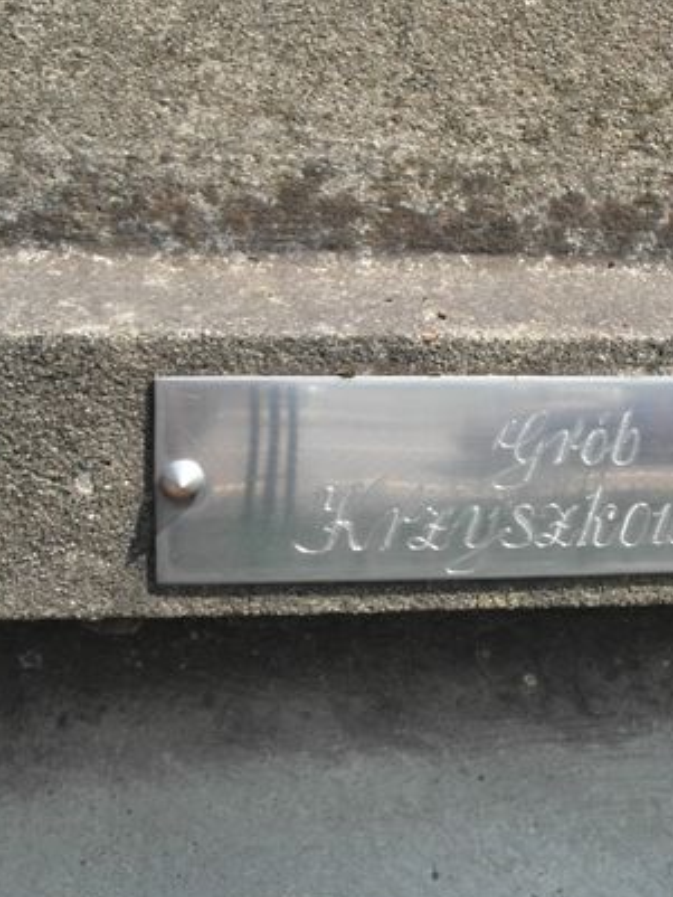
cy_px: 461
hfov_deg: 21.6
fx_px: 1736
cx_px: 546
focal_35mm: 67
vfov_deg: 29.0
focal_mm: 9.1
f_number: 4.4
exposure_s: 1/180
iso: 80
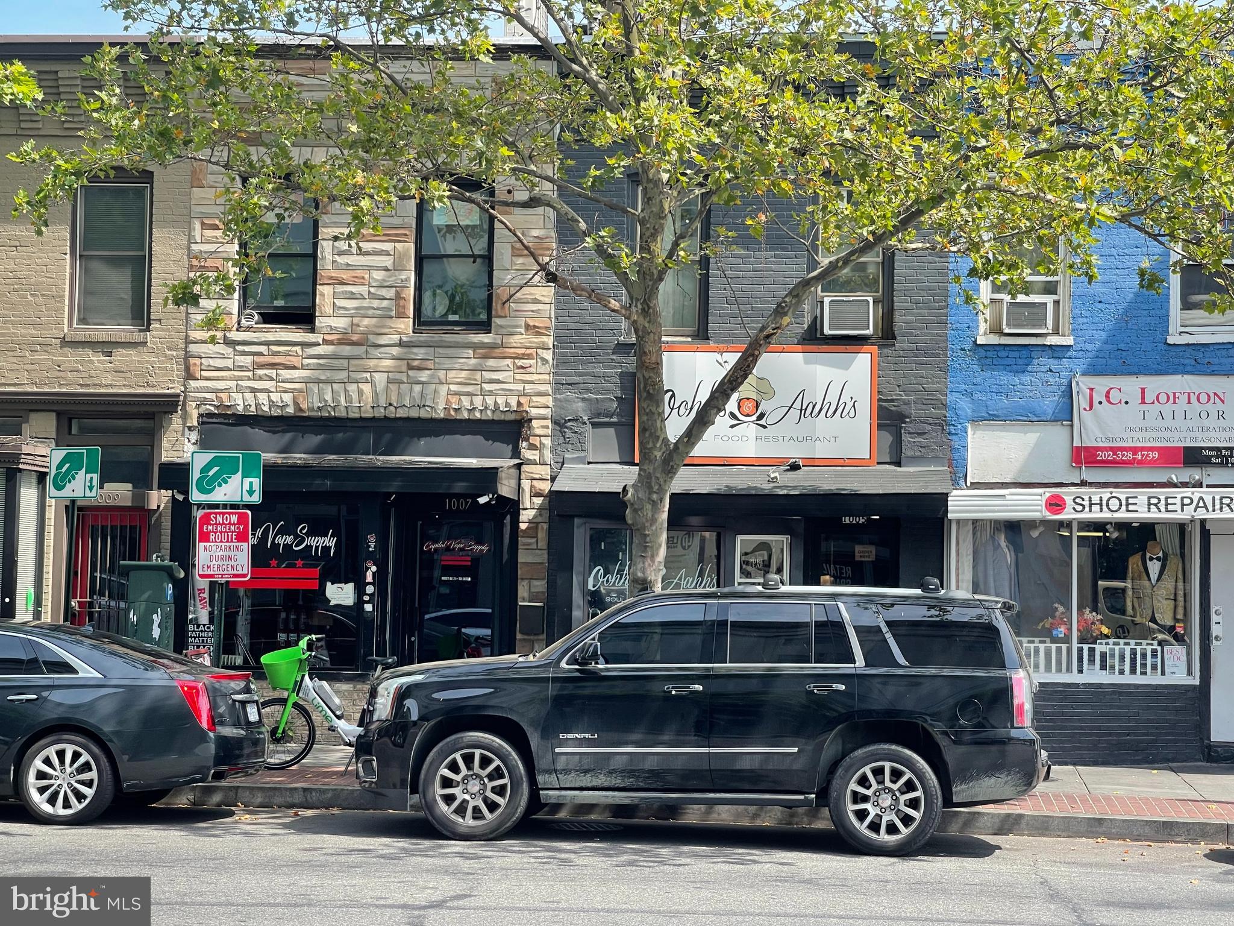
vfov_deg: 22.9
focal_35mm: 64
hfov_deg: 30.3
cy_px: 463
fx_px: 2281
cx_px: 617
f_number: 2.2
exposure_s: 1/256
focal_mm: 7.5
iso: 20
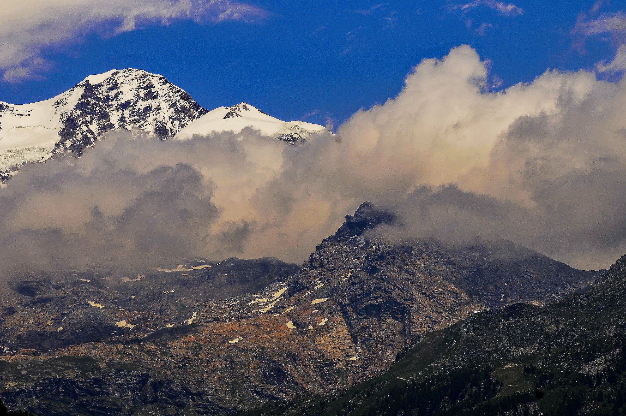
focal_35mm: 240
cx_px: 313
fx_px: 4168
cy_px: 208
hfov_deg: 8.6
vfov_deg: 5.7
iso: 200
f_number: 10
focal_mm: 160
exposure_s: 1/320
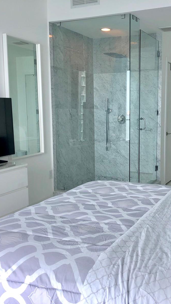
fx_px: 330
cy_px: 153
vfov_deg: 49.4
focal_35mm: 41
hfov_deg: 28.8
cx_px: 116
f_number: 1.8
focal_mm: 4
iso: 25
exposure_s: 1/120
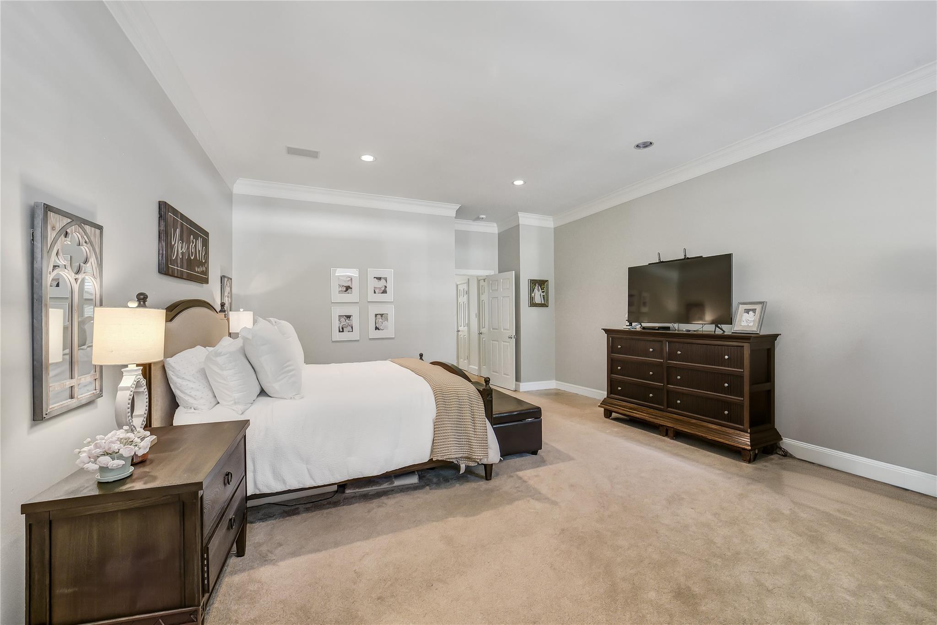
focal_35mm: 14
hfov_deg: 104.2
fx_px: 364
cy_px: 312
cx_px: 468
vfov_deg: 81.2
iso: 500
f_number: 11
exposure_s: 1/3.33
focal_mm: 14
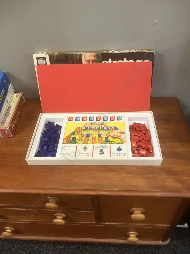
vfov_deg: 63.4
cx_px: 95
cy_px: 127
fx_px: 205
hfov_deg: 49.7
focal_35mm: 28
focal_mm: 3.99
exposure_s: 1/50
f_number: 1.8
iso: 125
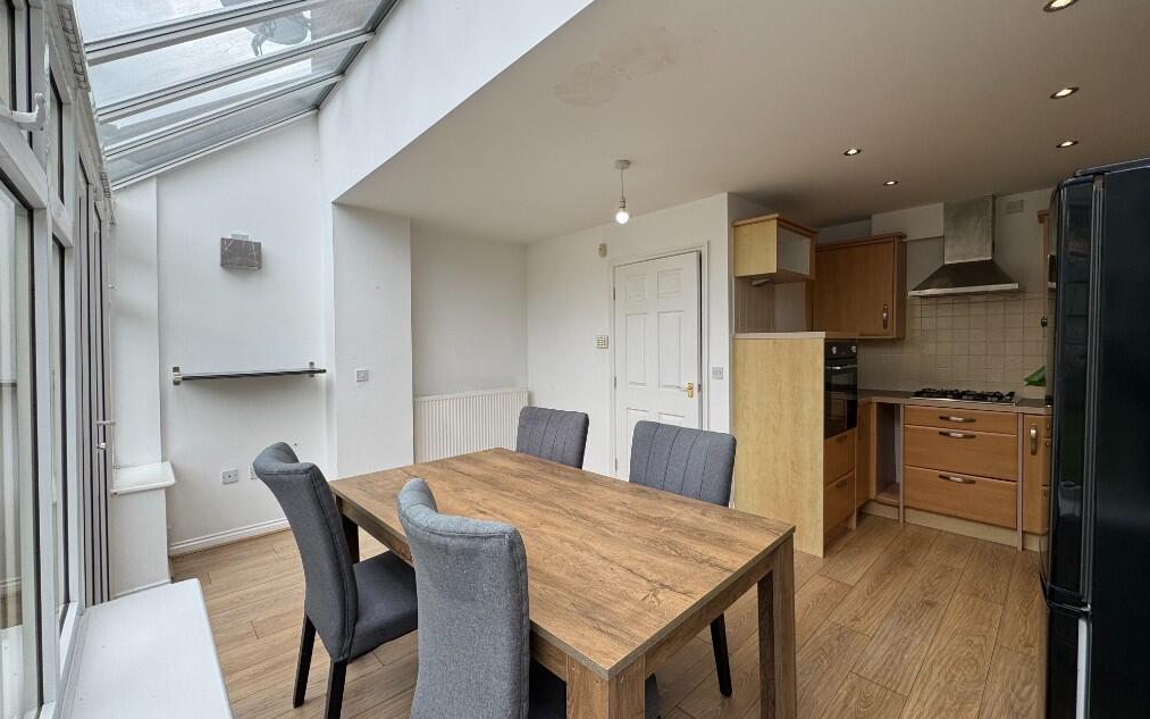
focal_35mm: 15
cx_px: 574
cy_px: 354
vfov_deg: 74.8
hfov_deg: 101.5
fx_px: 470
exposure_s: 1/193
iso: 40
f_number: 2.2
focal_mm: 2.22
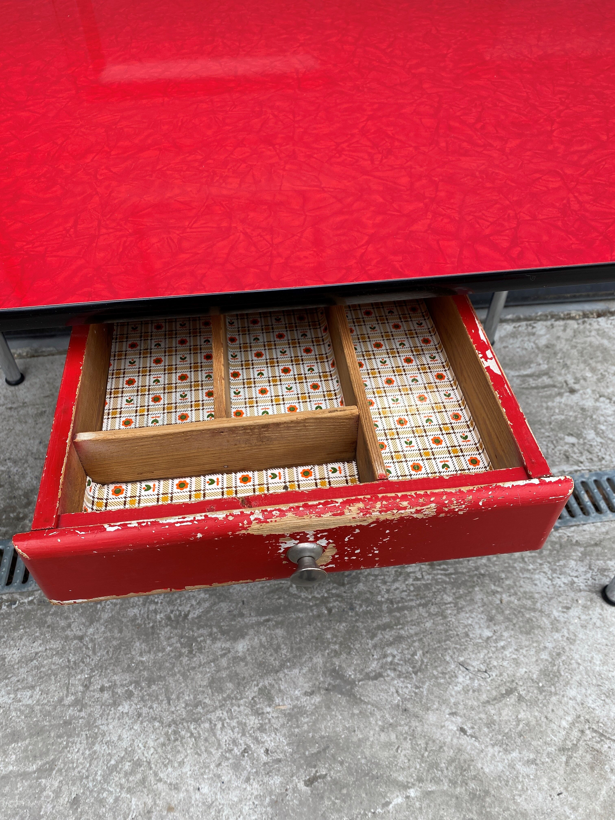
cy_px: 410
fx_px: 616
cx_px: 308
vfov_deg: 67.3
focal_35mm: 26
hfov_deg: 53.1
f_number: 1.8
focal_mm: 4.25
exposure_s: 1/404
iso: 32
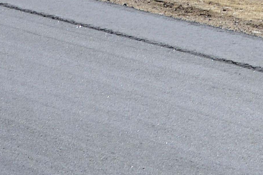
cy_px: -215
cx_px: -297
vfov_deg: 4.7
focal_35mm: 287
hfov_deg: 6.9
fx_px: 2097
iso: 100
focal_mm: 38
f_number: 7.1
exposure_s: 1/200
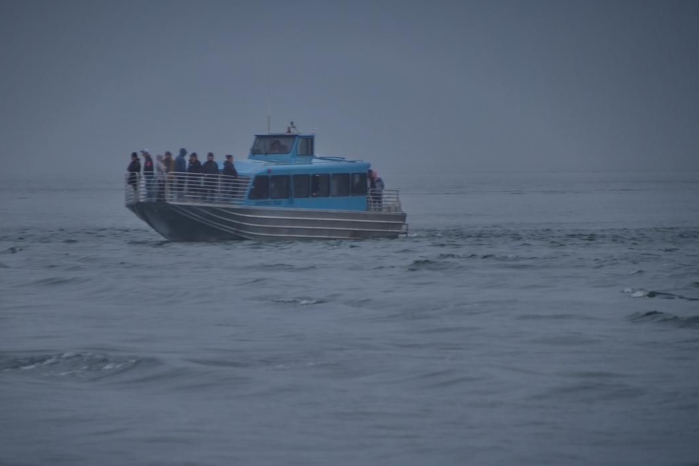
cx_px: 306
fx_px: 7164
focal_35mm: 369
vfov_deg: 3.7
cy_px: 254
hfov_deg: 5.6
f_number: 5.6
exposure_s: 1/640
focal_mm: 300
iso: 125
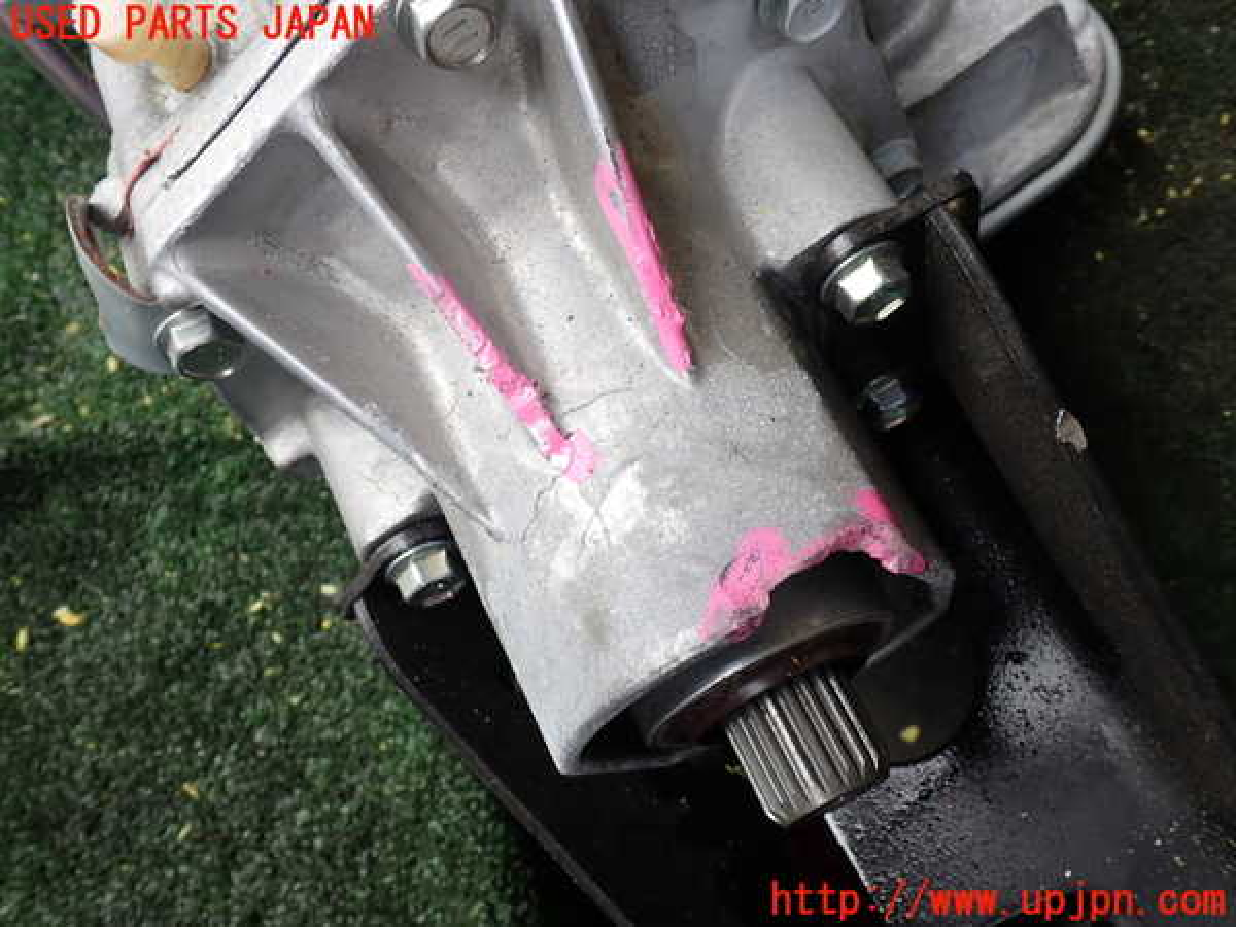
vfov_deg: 46.8
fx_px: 1071
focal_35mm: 30
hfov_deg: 60.0
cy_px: 464
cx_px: 618
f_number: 3.2
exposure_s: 1/100
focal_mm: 5.4
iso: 100
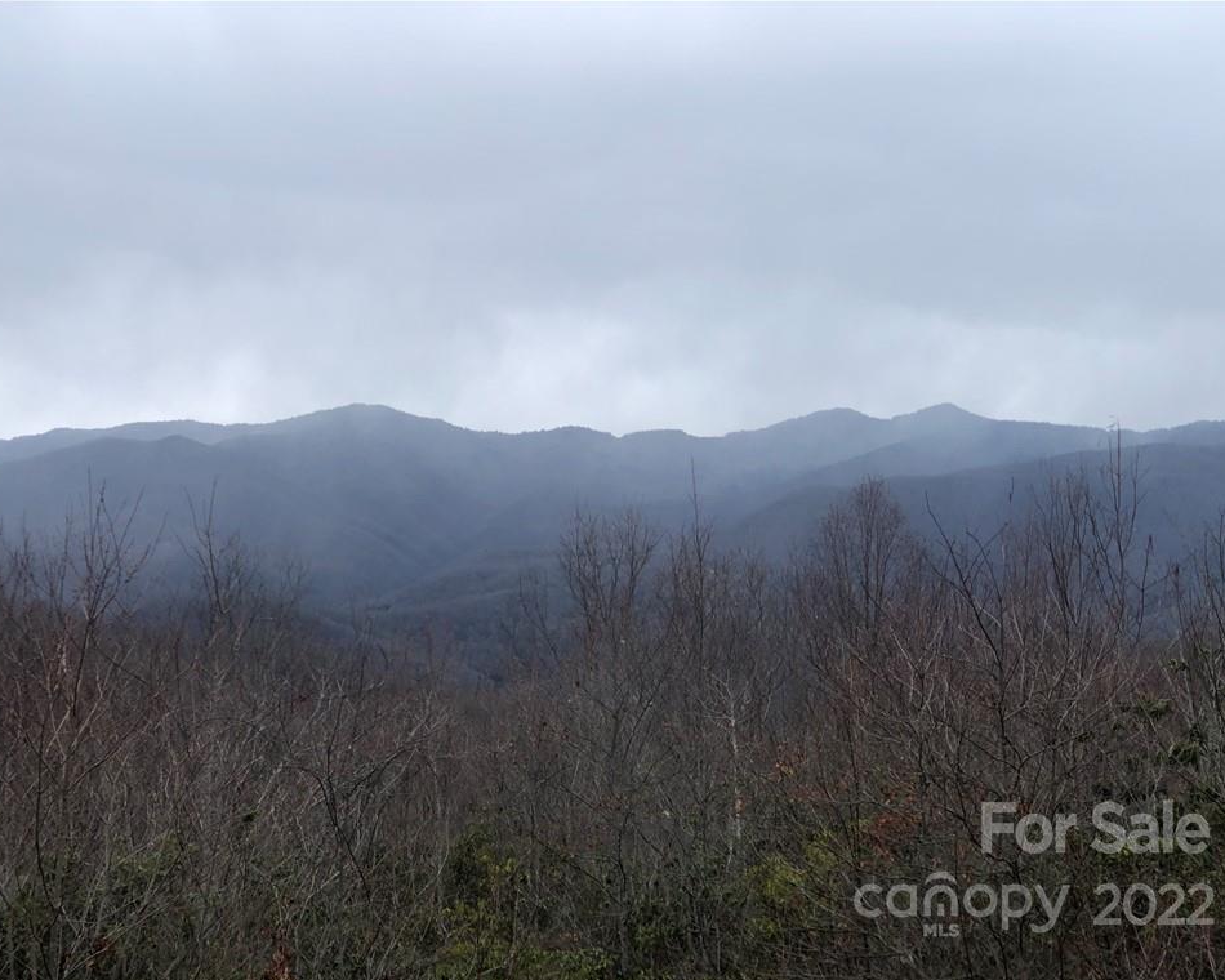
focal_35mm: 60
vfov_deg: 25.4
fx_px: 2175
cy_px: 494
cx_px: 580
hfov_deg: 31.4
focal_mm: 6.6
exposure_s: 1/159
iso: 20
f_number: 2.8
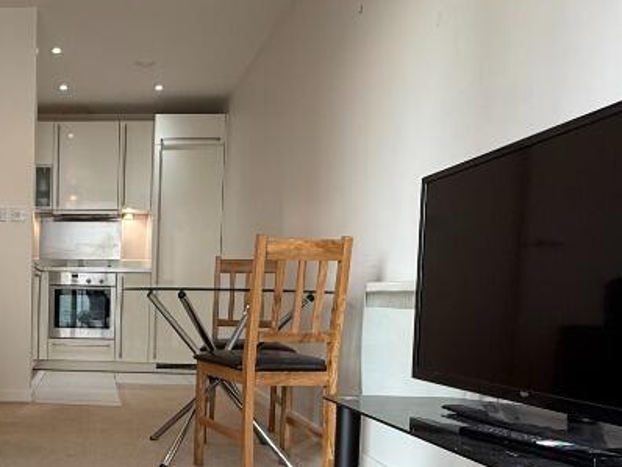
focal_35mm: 36
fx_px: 647
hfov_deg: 45.9
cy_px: 336
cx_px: 52
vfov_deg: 38.9
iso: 125
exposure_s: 1/99
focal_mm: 2.22
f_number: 2.2
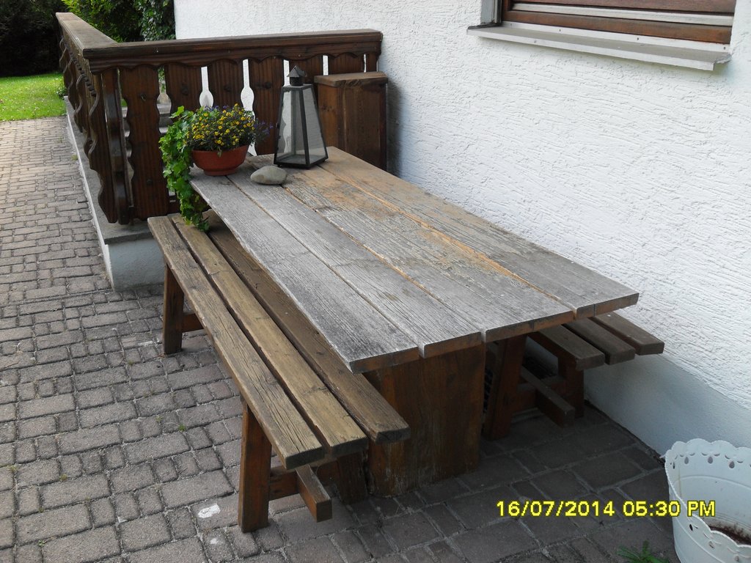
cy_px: 282
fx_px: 759
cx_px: 376
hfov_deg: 52.6
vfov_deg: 40.7
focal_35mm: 35
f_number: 2.8
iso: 100
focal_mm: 6.2
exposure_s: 1/250
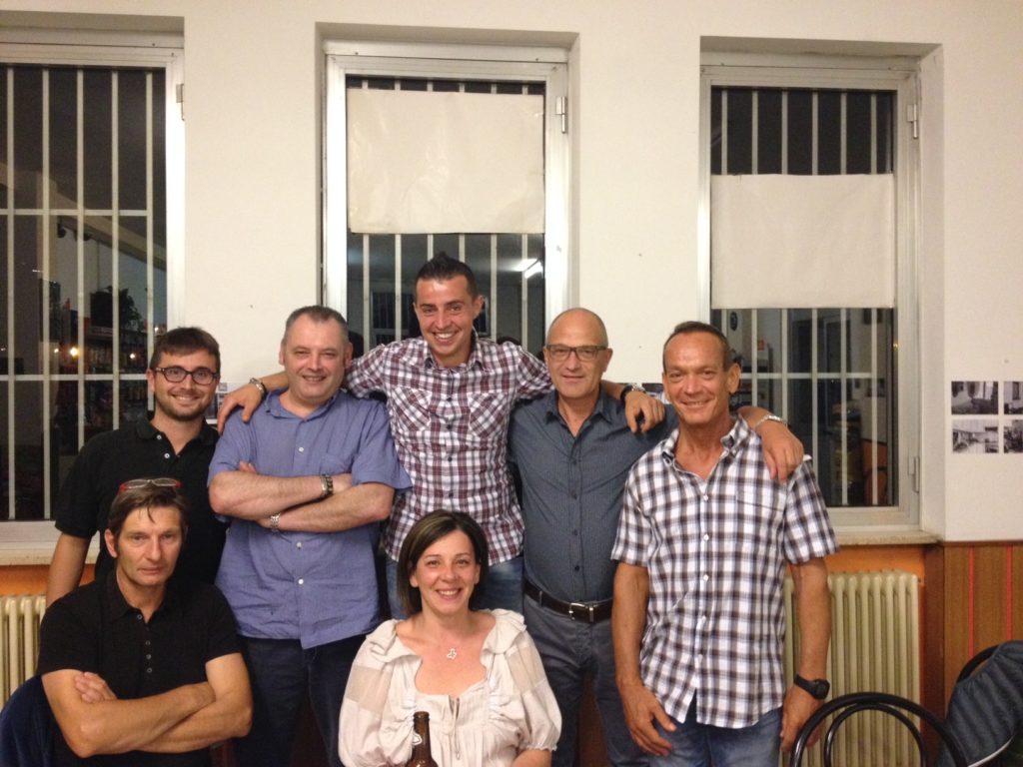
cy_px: 384
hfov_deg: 52.6
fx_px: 1034
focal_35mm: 35
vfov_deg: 40.7
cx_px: 512
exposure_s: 1/20
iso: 320
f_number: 2.4
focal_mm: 4.28
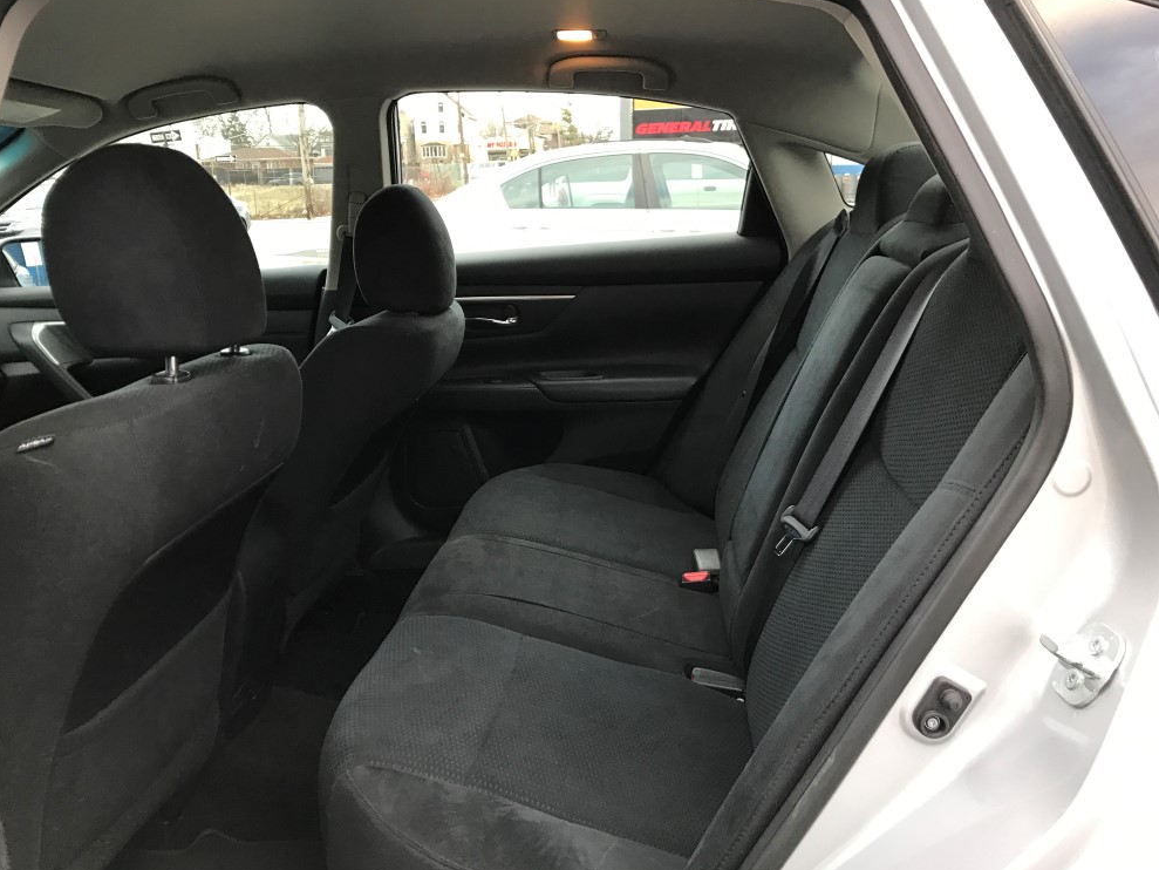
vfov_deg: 48.2
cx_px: 560
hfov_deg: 61.6
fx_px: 971
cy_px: 436
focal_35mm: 29
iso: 25
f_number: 1.8
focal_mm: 3.99
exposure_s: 1/30
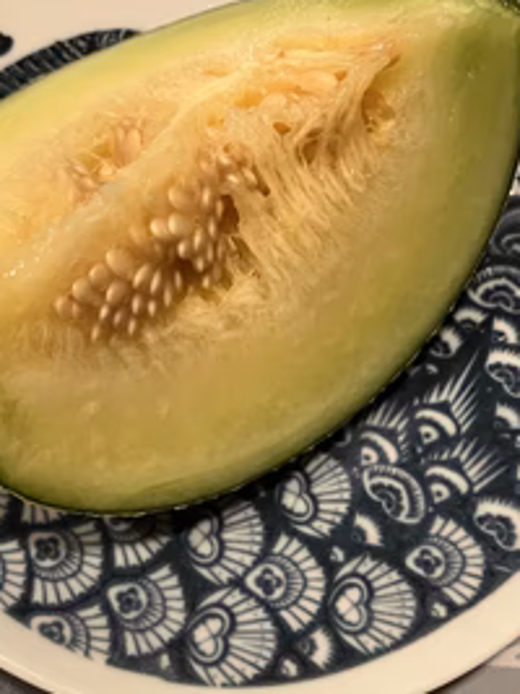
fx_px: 842
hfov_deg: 34.2
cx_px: 213
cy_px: 299
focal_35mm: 42
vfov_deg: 44.7
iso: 250
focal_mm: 3.99
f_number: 1.8
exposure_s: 1/60
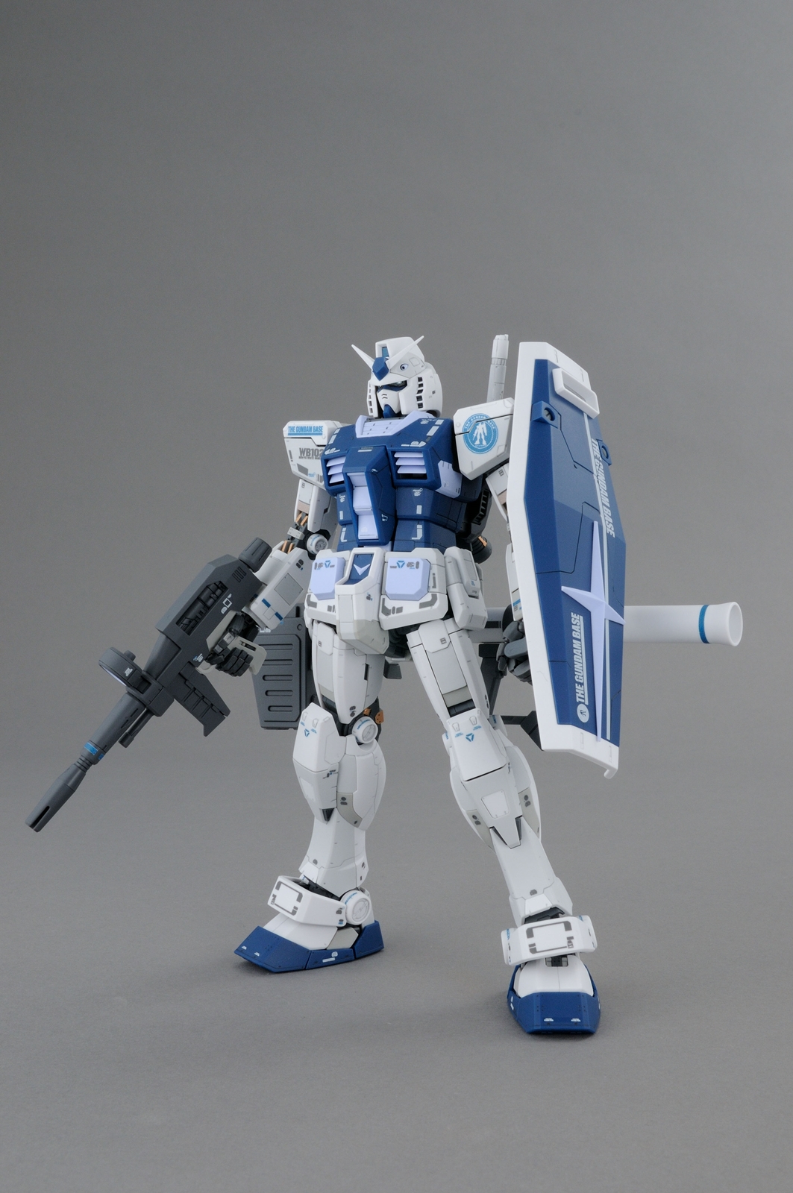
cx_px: 396
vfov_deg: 38.9
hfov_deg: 26.4
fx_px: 1689
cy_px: 596
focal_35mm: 51
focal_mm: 34
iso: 200
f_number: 22
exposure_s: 1/80
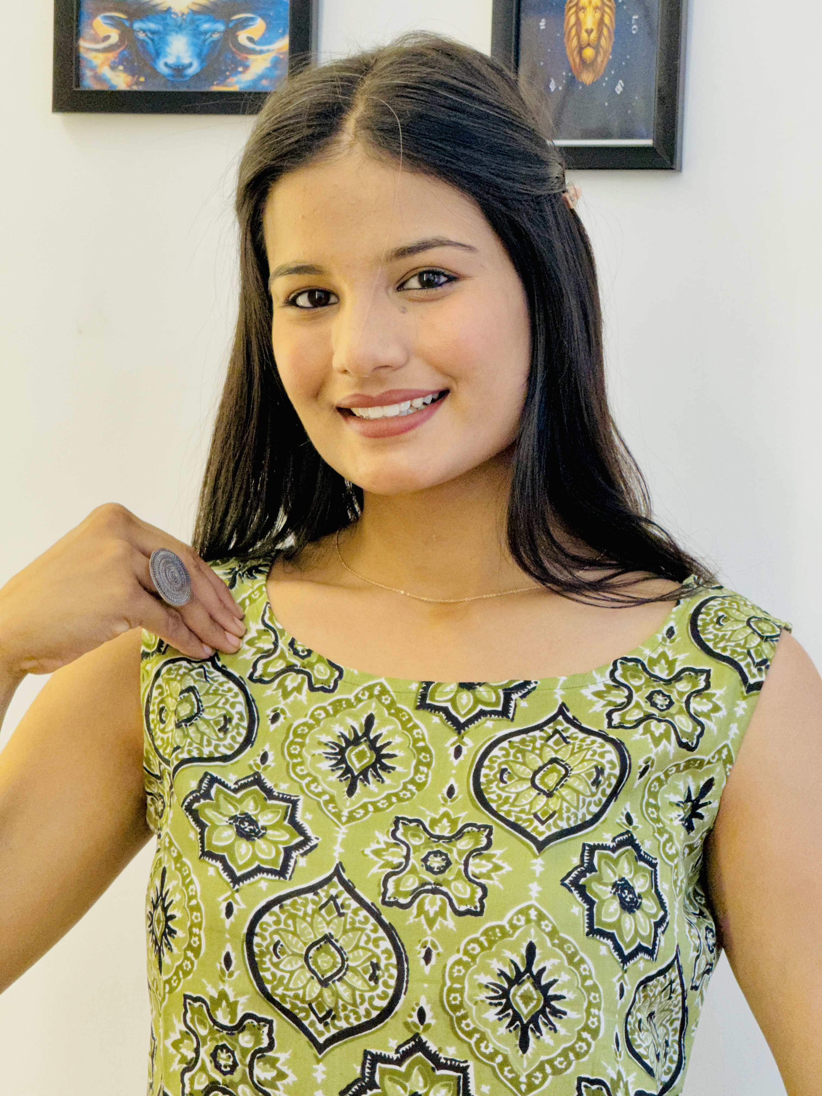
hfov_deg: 12.3
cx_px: 411
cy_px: 548
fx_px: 3799
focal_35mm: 120
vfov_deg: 16.4
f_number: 2.8
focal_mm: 15.66
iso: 250
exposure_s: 1/100
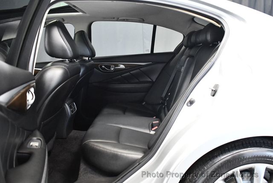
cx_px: 136
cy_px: 92
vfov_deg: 36.9
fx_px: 273
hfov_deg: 53.1
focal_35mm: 36
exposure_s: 1/60
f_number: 3.5
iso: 4000
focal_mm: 18
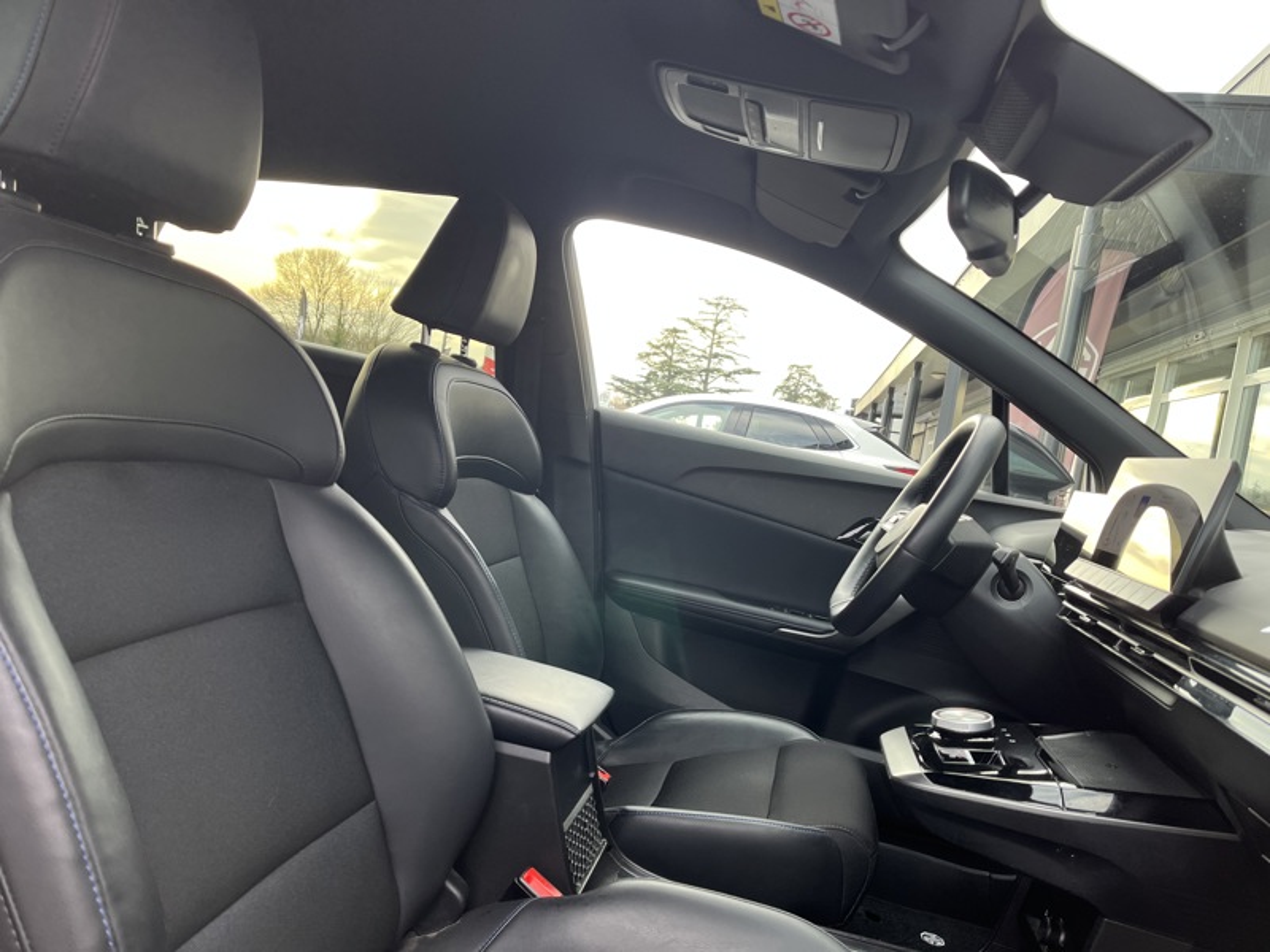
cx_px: 635
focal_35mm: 26
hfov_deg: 67.3
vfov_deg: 53.1
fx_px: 954
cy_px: 476
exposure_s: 1/122
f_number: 1.6
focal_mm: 5.1
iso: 50
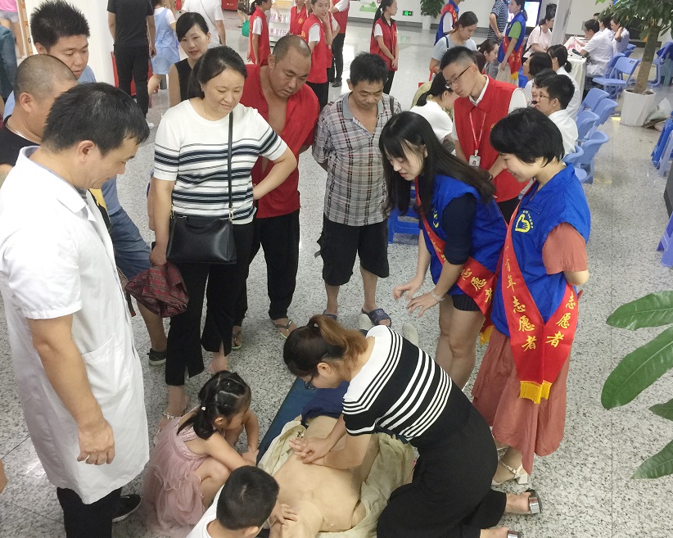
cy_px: 269
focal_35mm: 31
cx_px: 351
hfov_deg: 57.2
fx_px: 617
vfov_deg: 47.1
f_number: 2.2
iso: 100
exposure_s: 1/17
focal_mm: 4.15
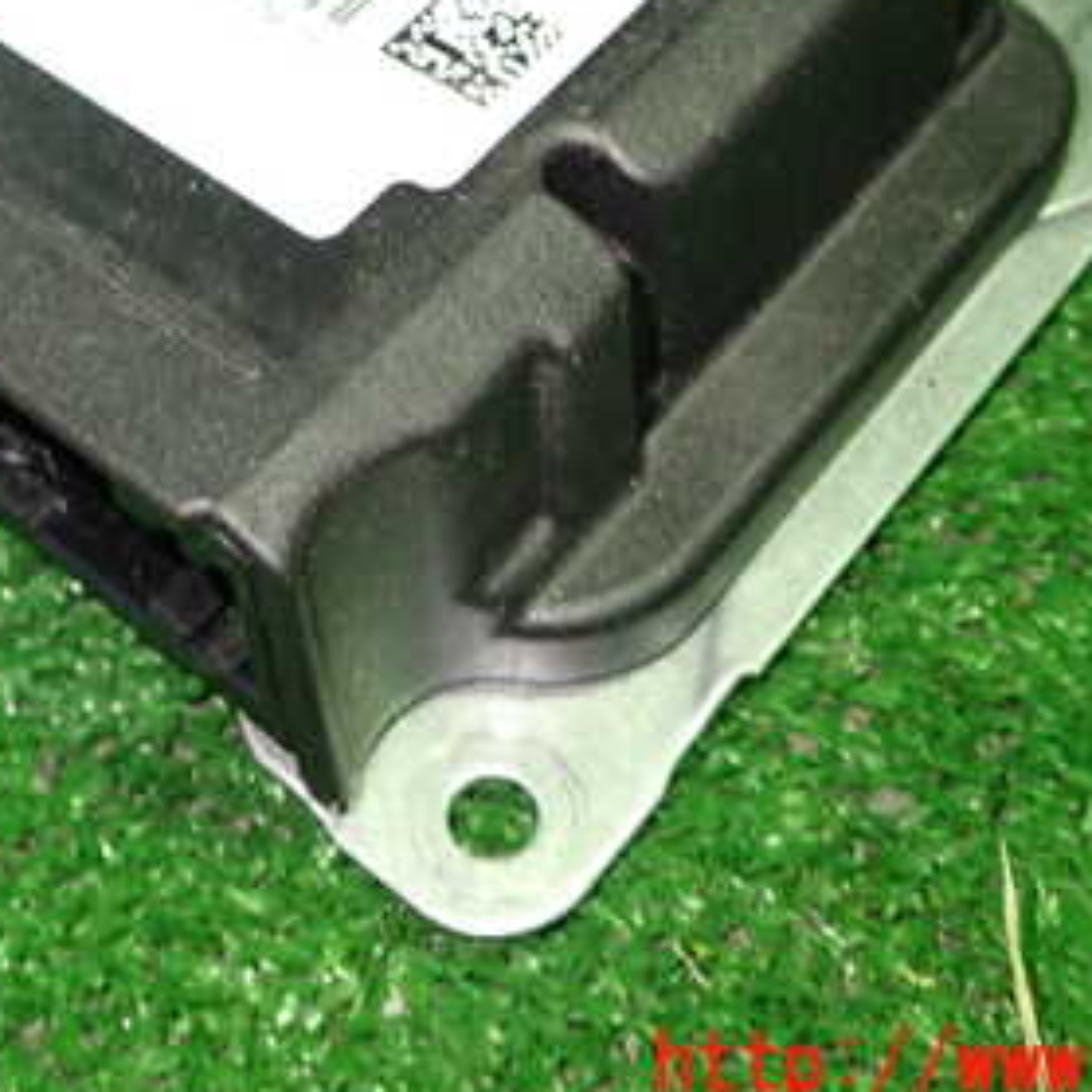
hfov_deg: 29.8
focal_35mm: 57
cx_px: 364
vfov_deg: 29.4
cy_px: 235
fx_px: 2034
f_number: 2.3
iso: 320
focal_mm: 5.4
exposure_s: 1/30
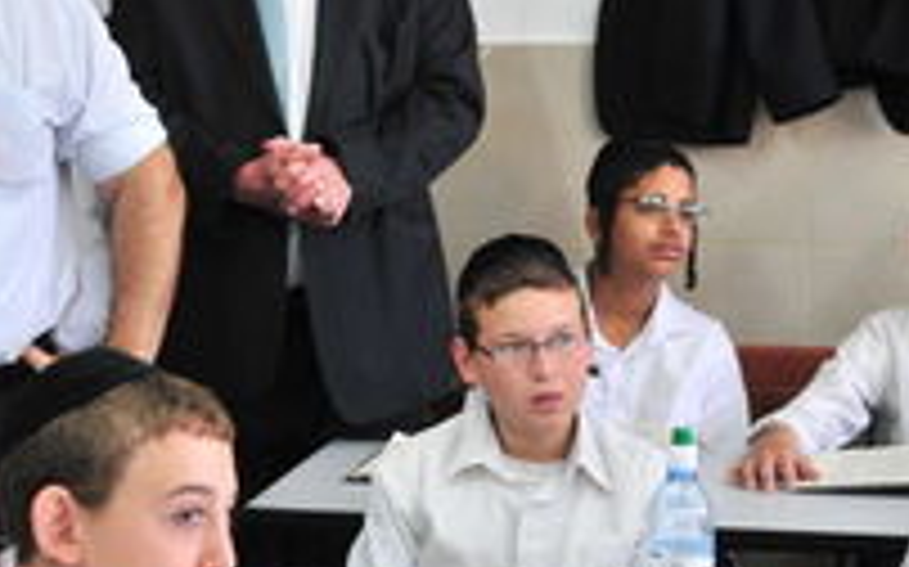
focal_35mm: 106
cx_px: 310
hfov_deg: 19.6
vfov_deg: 12.3
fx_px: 2625
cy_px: 187
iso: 200
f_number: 2.8
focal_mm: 35
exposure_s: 1/80
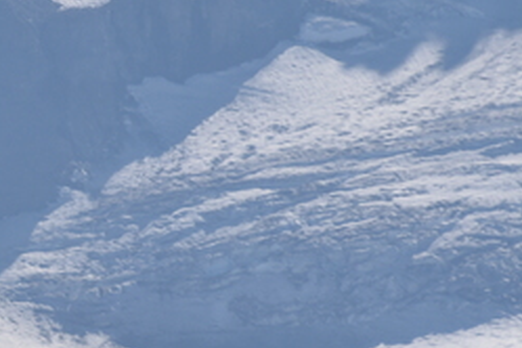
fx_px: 22401
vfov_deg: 0.9
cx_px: -153
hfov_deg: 1.3
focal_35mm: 1545
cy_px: 90
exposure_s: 1/640
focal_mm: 300
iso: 100
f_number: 8
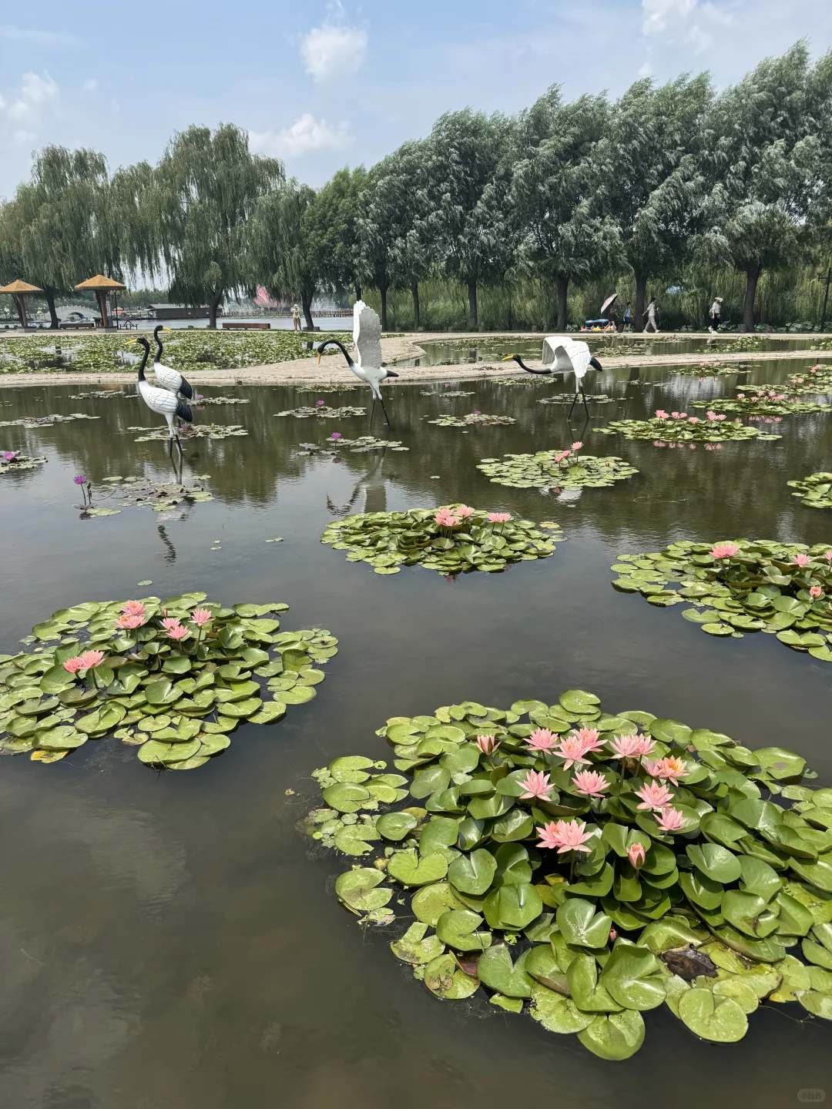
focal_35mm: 24
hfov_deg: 56.8
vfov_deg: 71.6
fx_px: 769
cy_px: 554
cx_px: 416
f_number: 1.78
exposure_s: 1/4310
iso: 80
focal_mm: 6.76
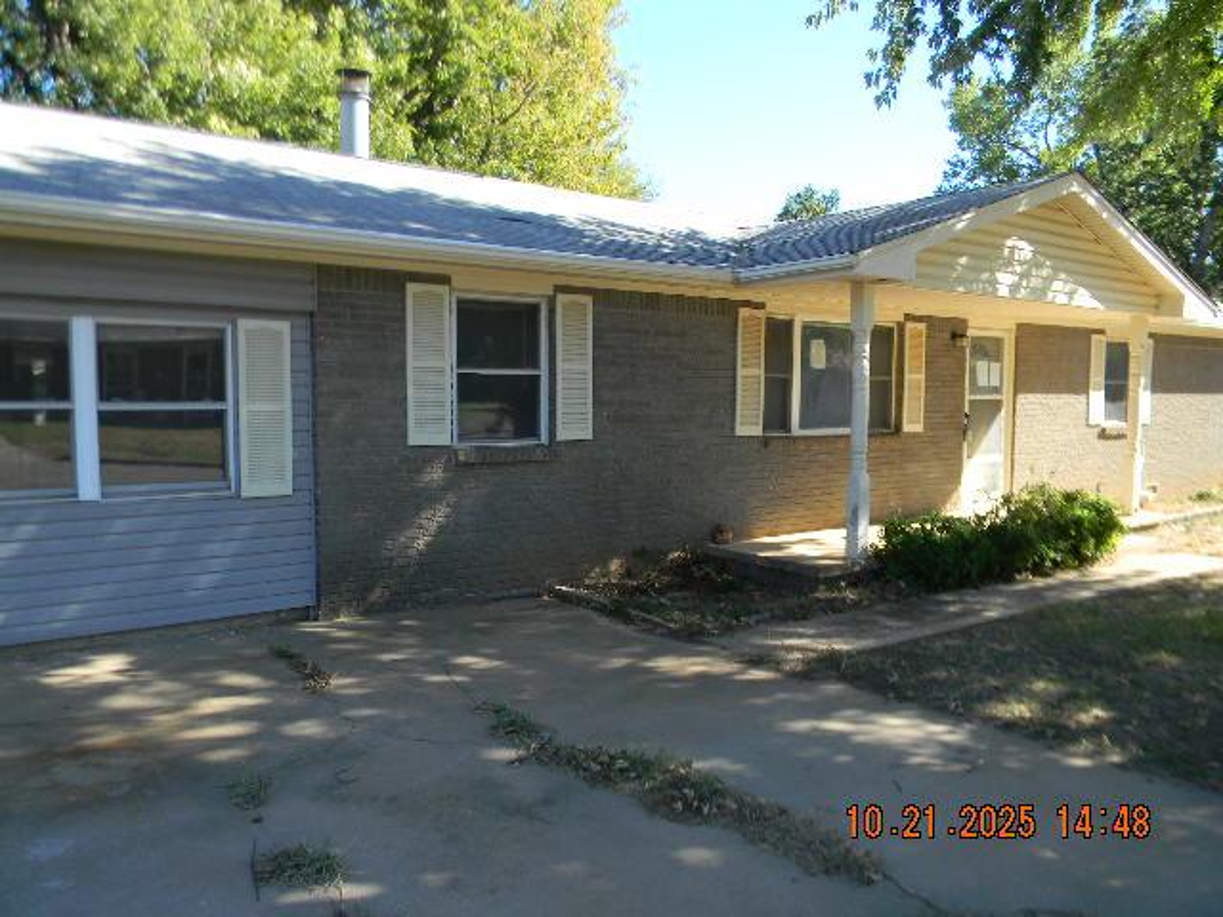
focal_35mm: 28
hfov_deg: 63.4
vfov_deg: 49.7
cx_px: 612
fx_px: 989
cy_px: 458
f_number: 3.5
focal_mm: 5
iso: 80
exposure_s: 1/197
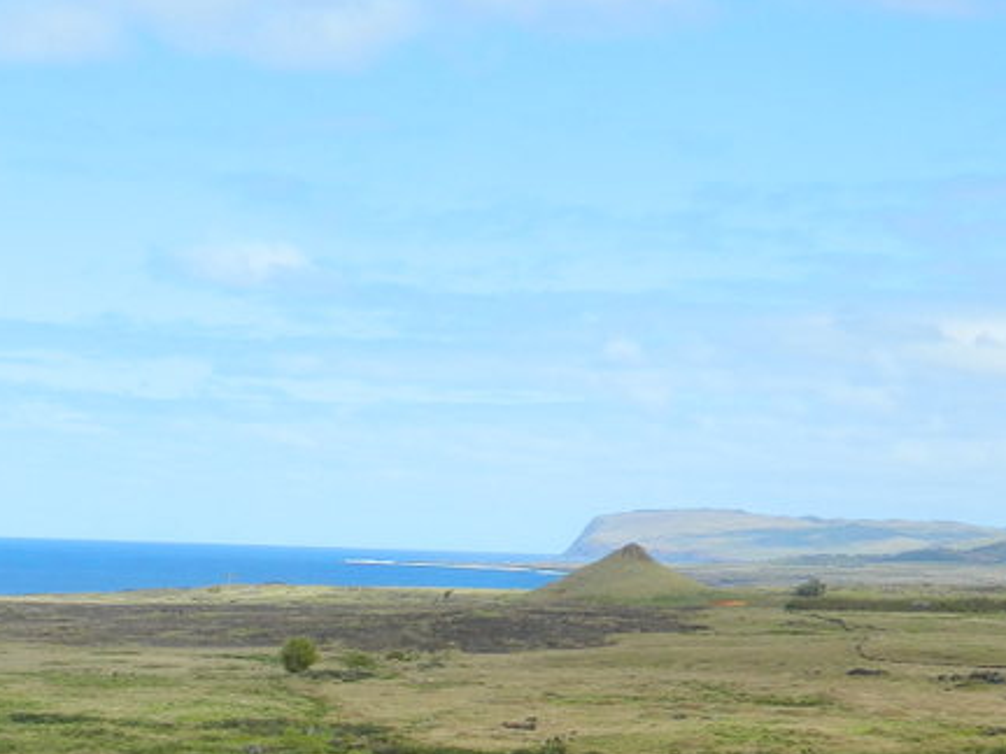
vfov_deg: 17.1
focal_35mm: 83
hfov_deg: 22.8
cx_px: 63
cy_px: 870
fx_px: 2412
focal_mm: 6.2
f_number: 3.3
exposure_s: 1/640
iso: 80
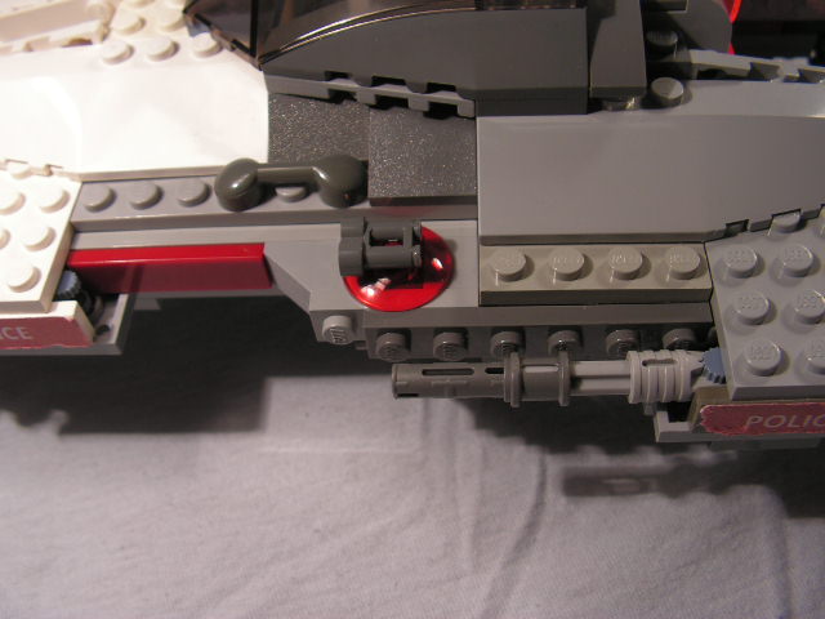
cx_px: 412
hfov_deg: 51.4
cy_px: 310
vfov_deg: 39.7
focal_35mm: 36
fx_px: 858
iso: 64
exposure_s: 1/50
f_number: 3.2
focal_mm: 6
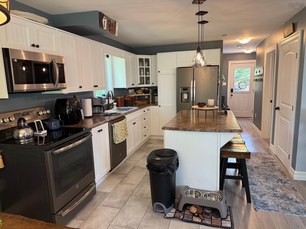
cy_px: 114
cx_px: 153
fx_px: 212
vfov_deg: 56.8
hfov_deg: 71.6
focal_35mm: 24
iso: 160
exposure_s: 1/60
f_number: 1.78
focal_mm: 6.76
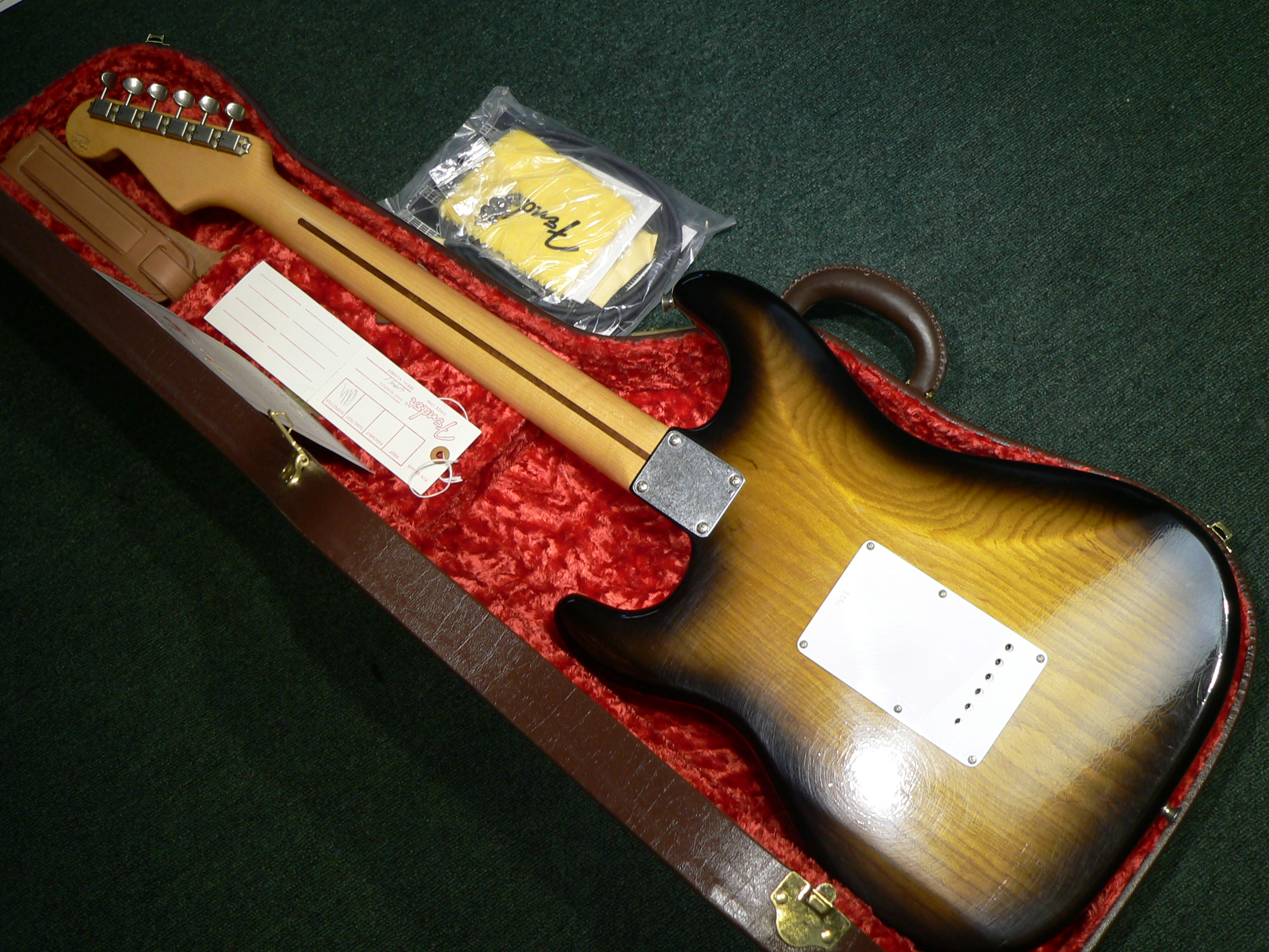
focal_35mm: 46
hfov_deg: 41.2
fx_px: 1686
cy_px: 472
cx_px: 621
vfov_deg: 31.5
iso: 80
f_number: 2.8
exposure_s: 1/25
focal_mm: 7.6
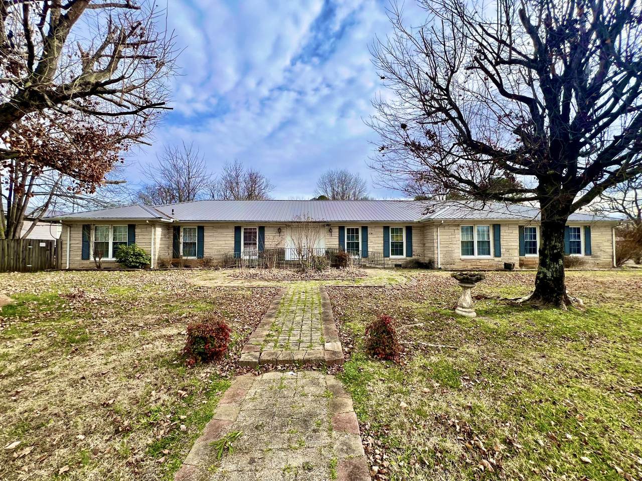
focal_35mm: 13
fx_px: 241
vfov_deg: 89.9
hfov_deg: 106.2
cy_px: 240
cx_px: 321
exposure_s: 1/1248
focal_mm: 1.57
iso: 32
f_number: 1.8
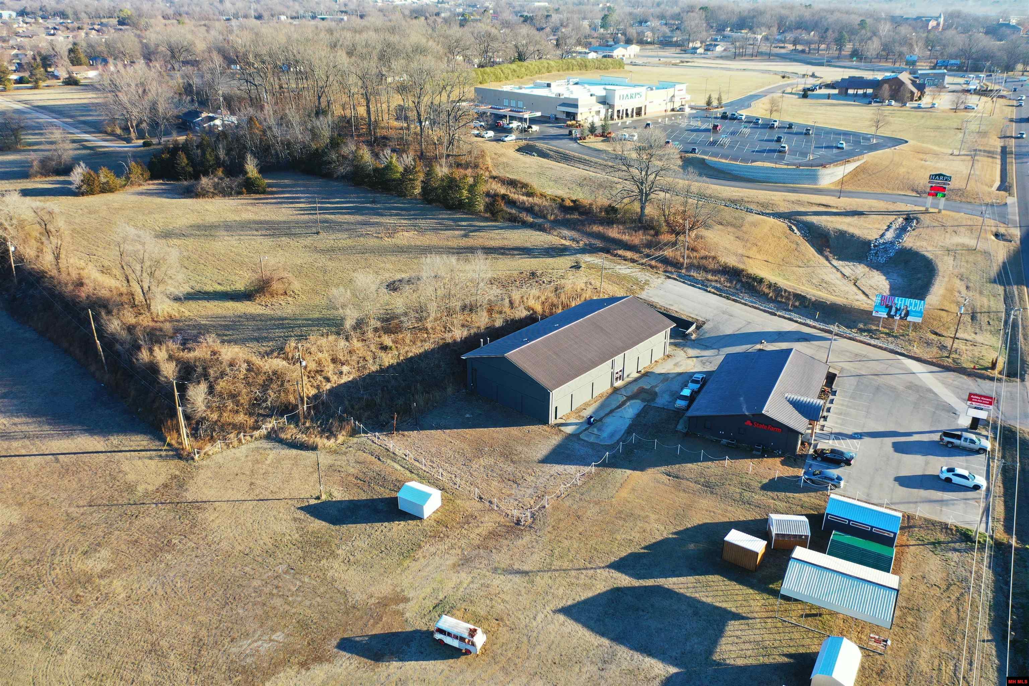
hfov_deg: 65.5
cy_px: 343
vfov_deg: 46.4
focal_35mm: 28
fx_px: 800
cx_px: 514
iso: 100
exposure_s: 1/400
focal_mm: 10.26
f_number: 2.8
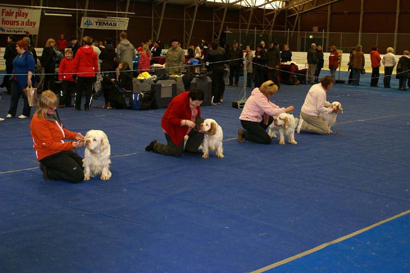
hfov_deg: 43.6
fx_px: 512
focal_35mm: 45
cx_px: 205
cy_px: 136
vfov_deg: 29.9
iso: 400
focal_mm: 30
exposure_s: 1/60
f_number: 5
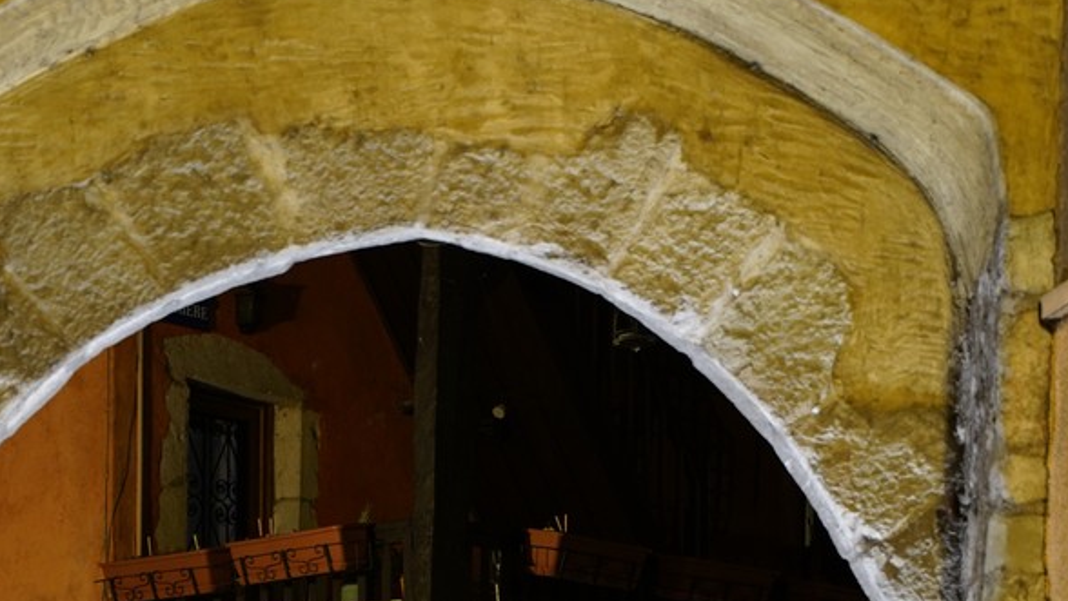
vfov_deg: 7.7
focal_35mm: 154
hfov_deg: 13.9
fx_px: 4362
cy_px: 948
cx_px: 405
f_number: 5
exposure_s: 1/8
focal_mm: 72
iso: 800
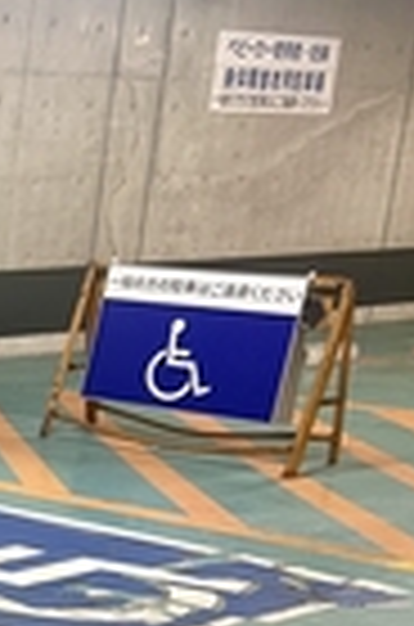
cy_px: 691
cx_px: -567
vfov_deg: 20.3
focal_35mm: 96
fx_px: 1664
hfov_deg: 11.7
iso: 160
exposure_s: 1/60
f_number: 1.5
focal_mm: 5.7
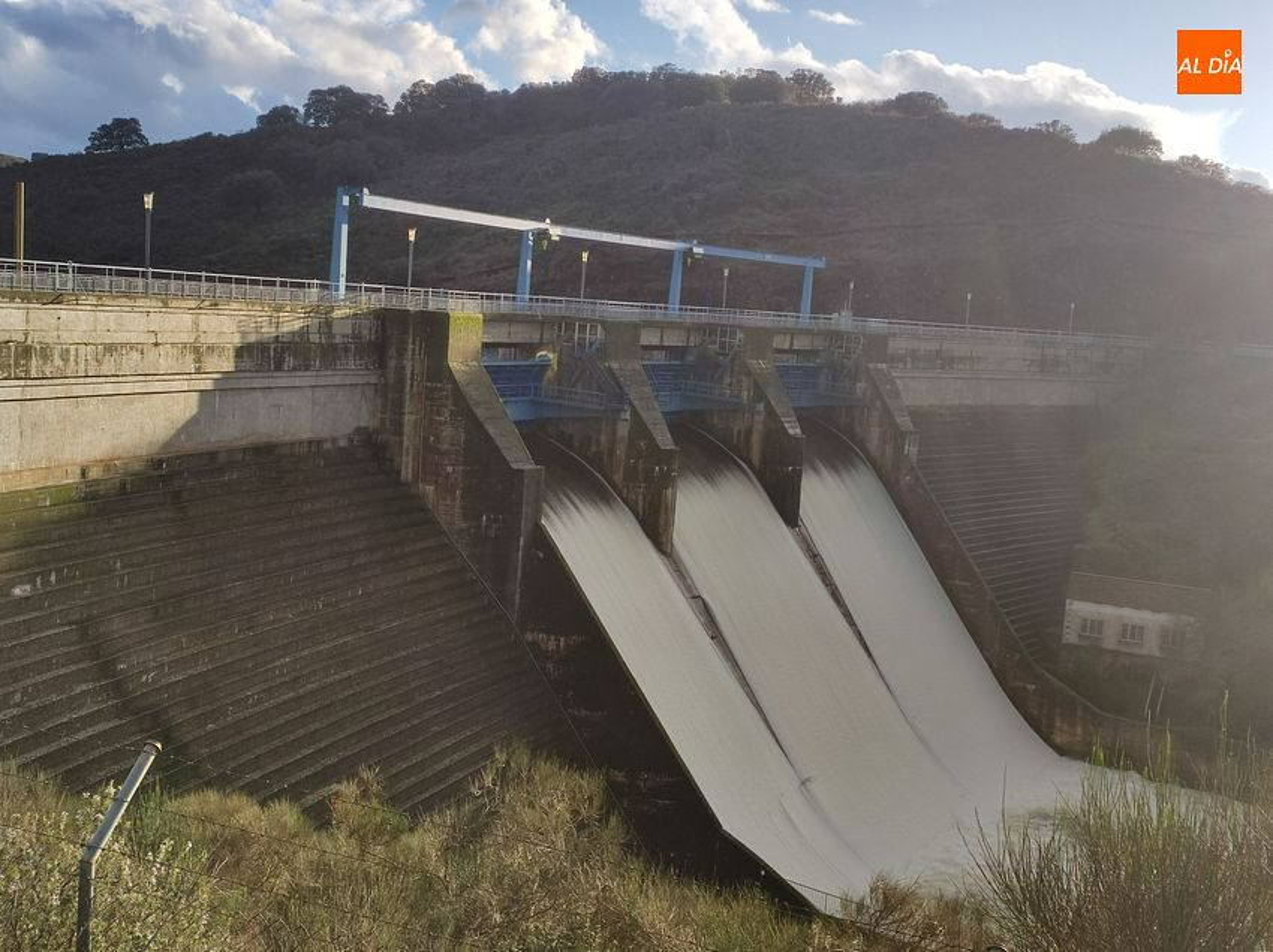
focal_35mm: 17
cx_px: 636
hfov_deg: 91.1
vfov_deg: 74.6
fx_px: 625
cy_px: 476
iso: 50
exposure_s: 1/847
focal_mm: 4.74
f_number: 1.79
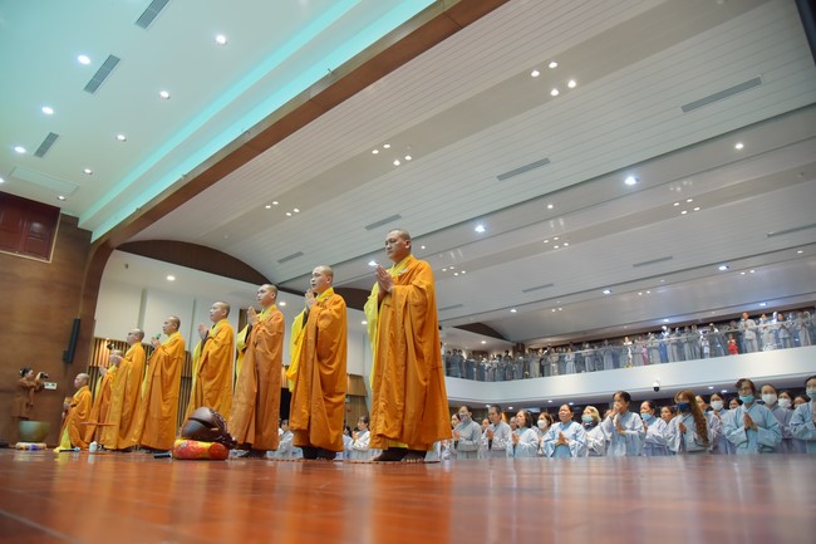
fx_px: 544
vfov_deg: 53.1
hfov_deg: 73.8
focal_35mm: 24
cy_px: 272
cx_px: 408
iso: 1250
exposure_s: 1/100
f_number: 5
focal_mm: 24
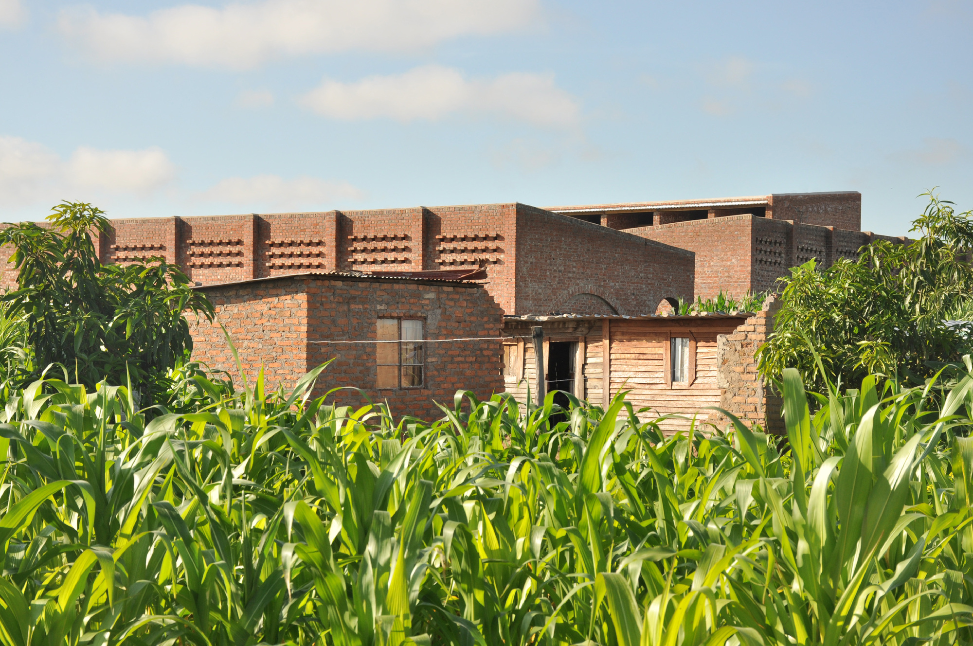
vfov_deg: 20.1
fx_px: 1822
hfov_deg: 29.9
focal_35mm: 68
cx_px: 486
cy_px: 323
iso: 200
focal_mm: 45
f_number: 9
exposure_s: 1/400
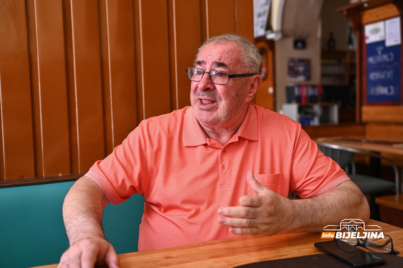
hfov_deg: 49.5
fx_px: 437
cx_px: 200
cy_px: 131
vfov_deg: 34.2
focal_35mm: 39
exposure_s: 1/250
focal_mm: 38
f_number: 2.8
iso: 1600
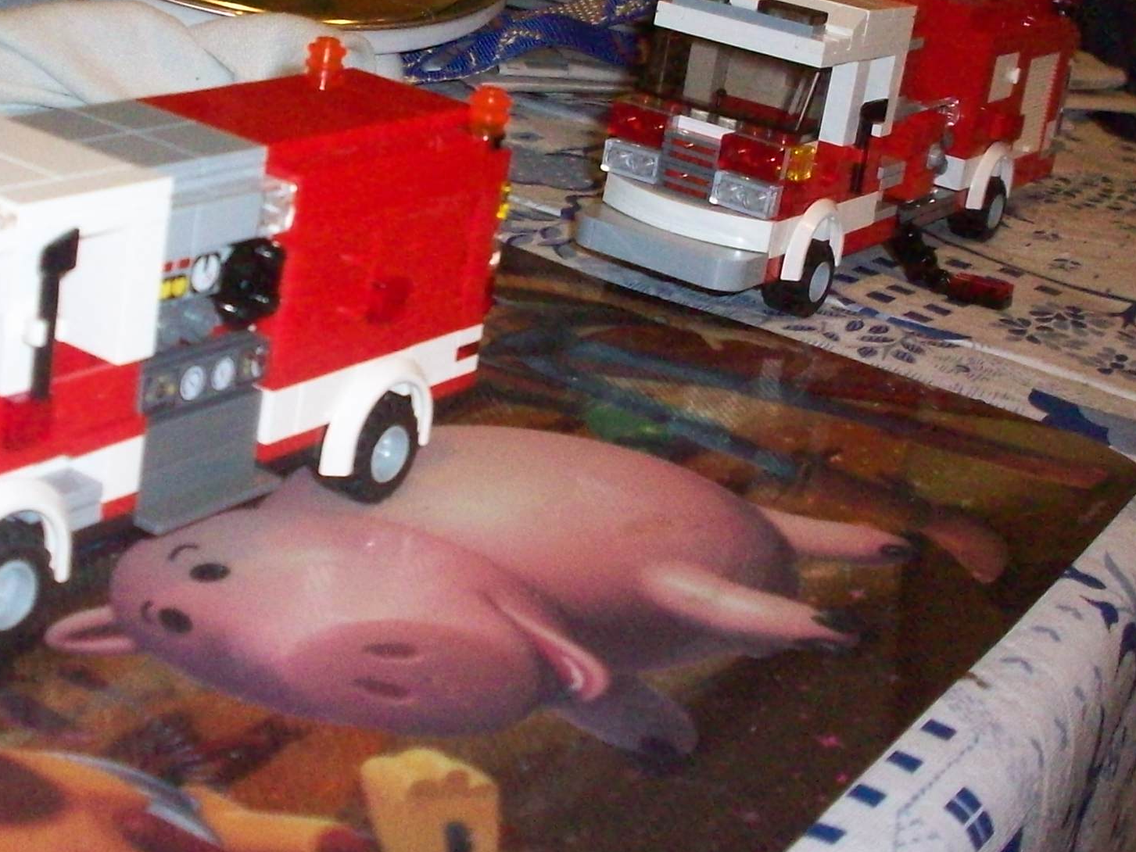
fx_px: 2166
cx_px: 432
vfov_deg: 22.1
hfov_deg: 29.3
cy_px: 251
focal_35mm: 66
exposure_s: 1/64
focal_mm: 6.2
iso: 400
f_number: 2.8
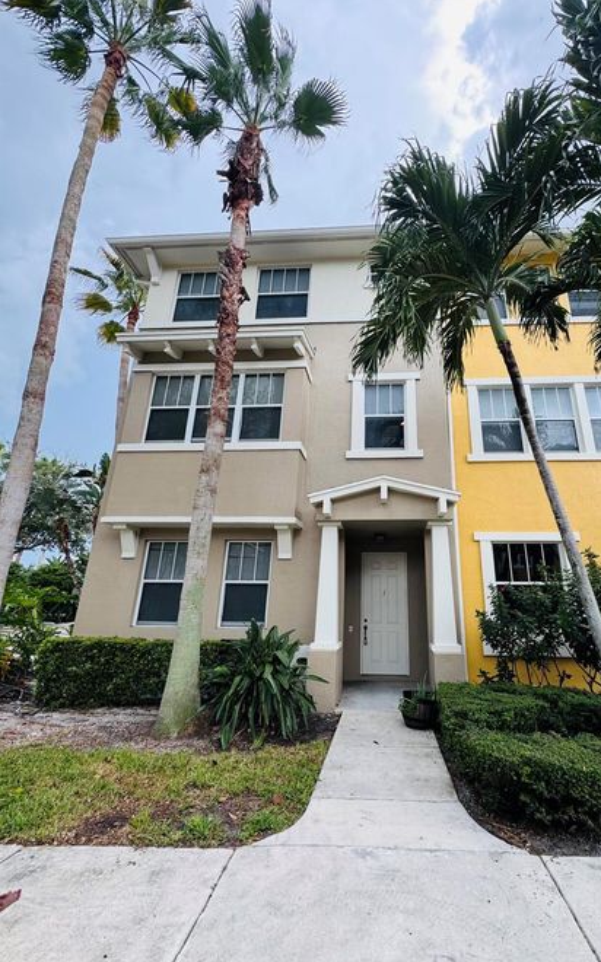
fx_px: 393
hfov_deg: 73.9
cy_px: 480
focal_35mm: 15
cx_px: 363
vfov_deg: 101.5
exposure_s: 1/226
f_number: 2.2
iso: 40
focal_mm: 2.22
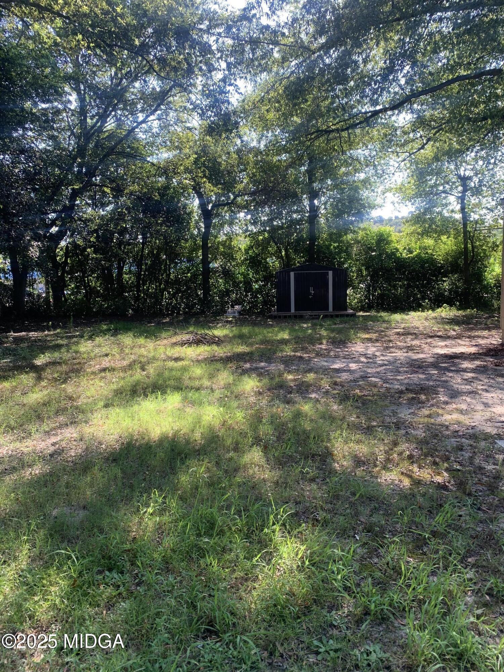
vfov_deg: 67.3
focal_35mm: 26
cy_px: 336
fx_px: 505
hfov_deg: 53.1
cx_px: 252
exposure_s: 1/132
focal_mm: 4.25
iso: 25
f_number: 1.8
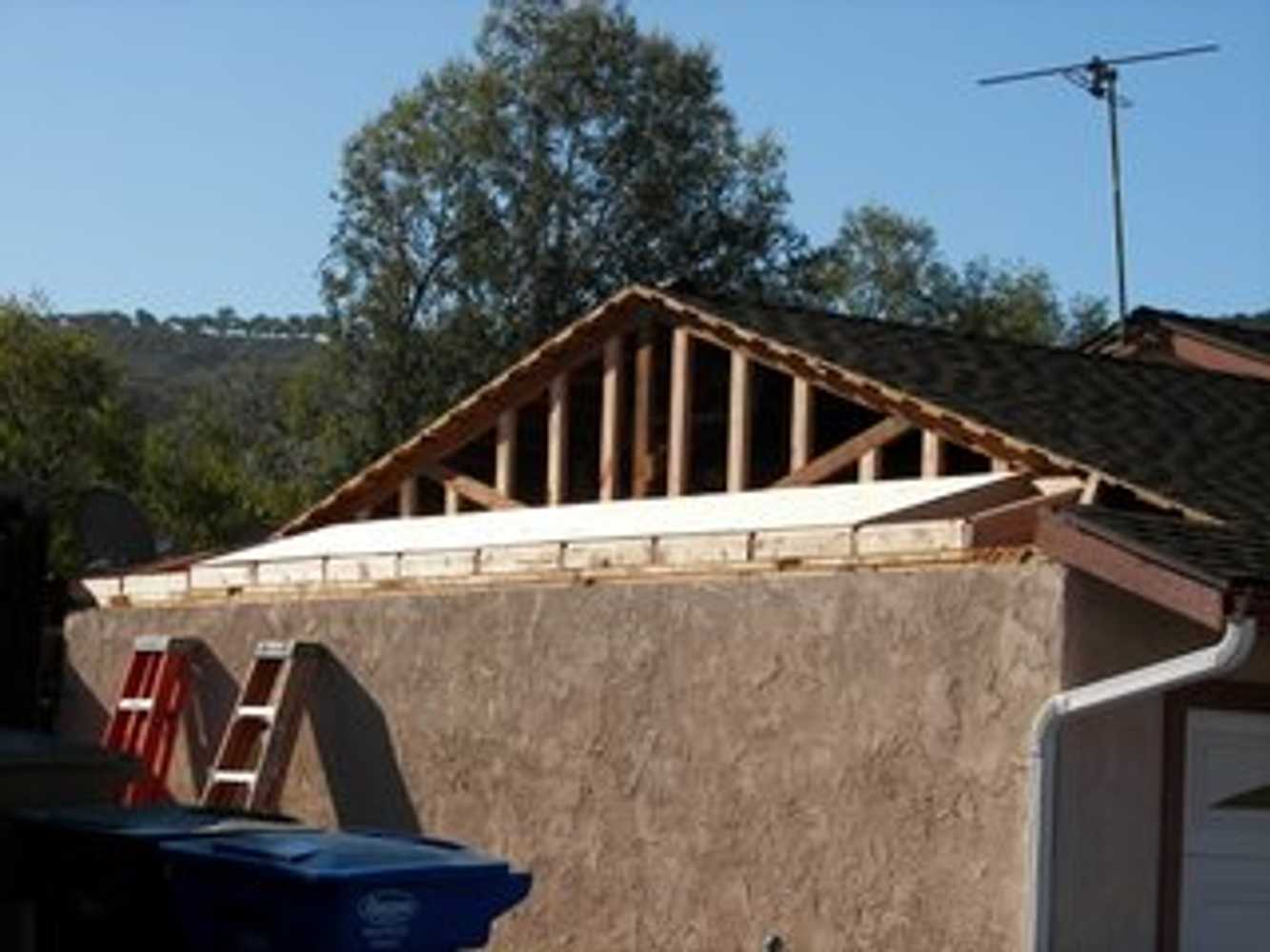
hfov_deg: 19.4
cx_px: 635
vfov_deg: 14.6
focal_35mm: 101
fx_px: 3706
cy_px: 476
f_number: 4.5
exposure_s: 1/500
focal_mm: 16.8
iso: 50
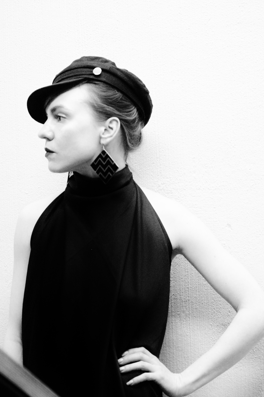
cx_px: 132
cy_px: 198
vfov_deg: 20.0
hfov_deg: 13.4
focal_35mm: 102
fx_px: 1124
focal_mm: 68
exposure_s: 1/45
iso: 3200
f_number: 5.6
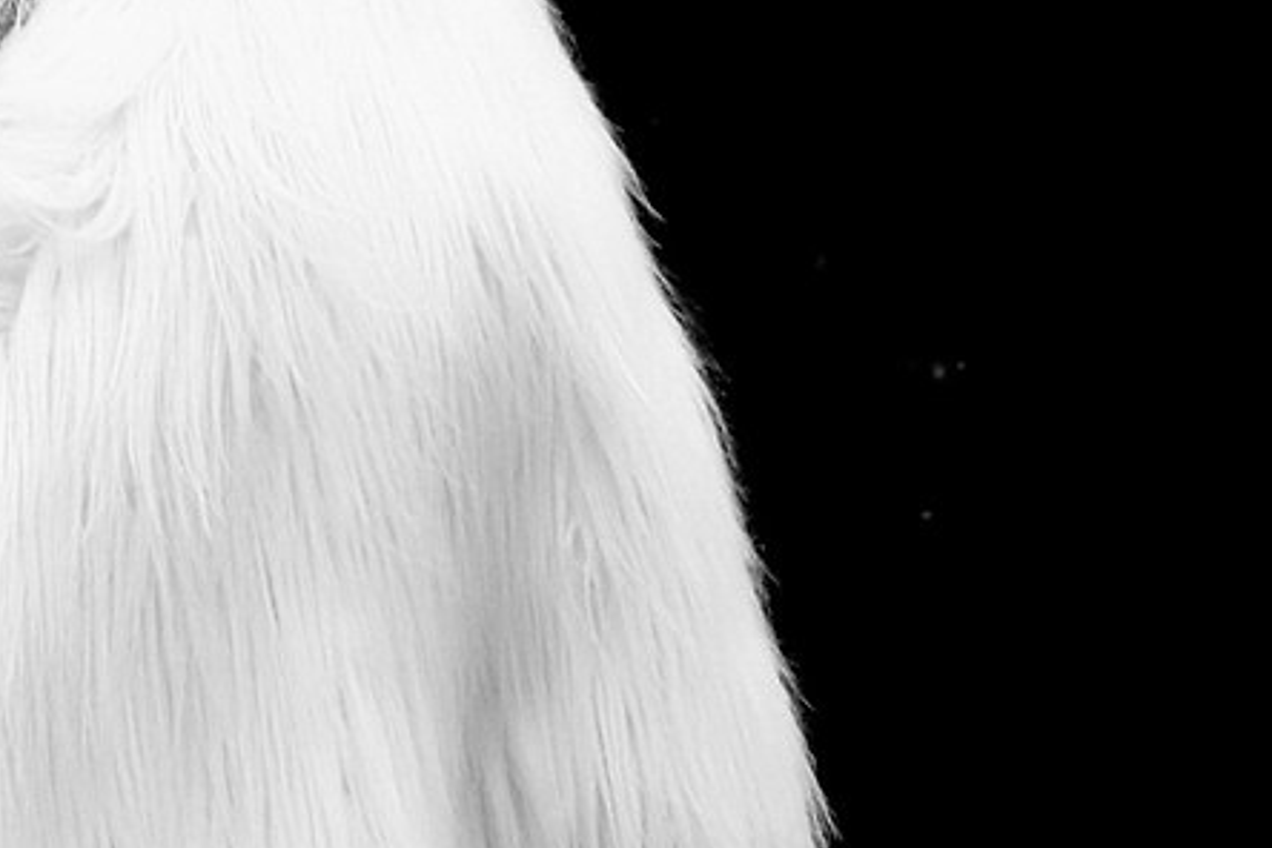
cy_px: 1134
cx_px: -1922
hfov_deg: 4.9
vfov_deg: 3.4
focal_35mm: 405
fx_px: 14309
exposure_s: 1/500
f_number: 4.5
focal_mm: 50
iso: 4000
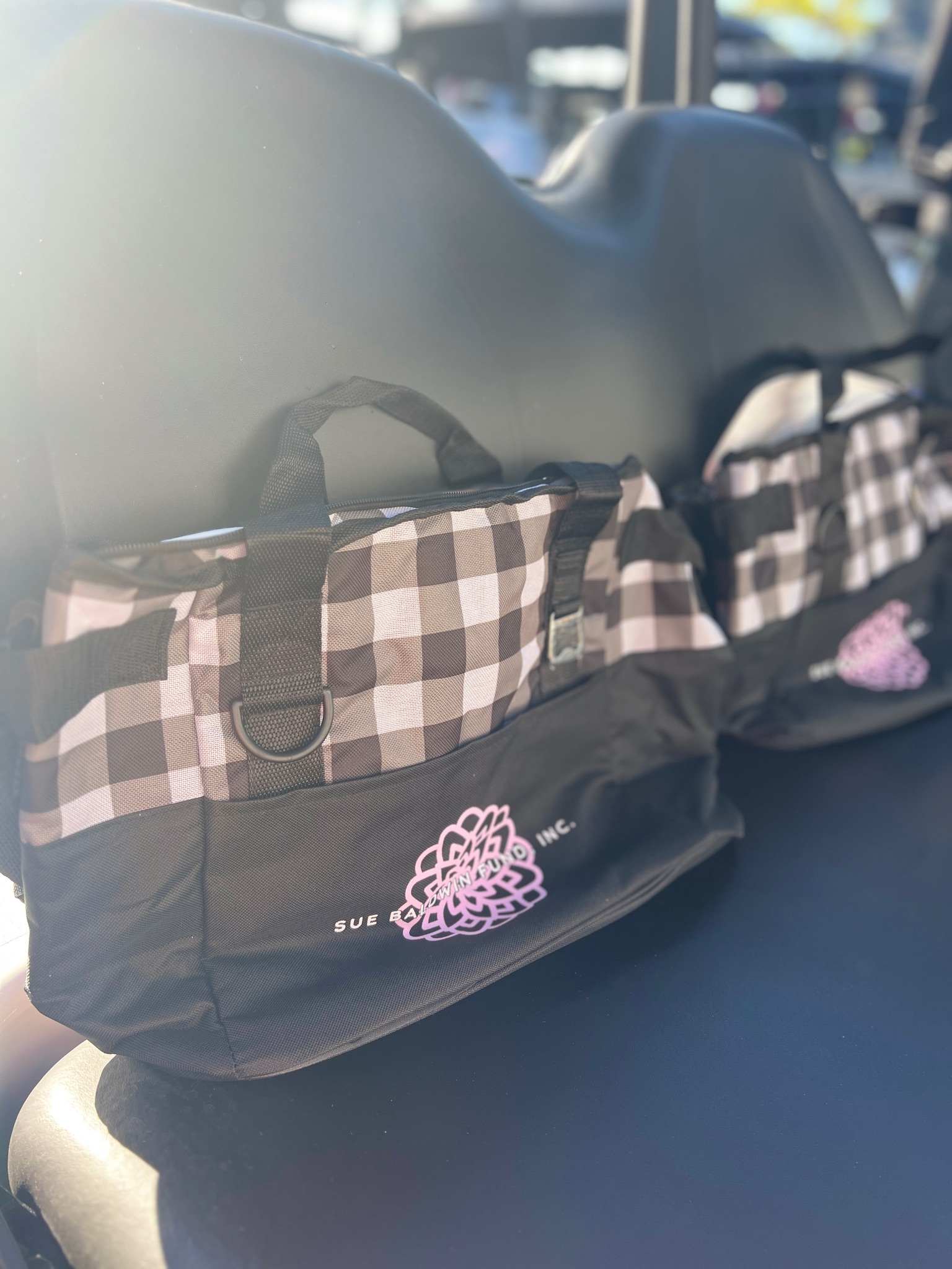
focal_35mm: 26
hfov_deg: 53.1
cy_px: 634
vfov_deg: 67.3
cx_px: 476
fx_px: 953
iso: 50
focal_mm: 5.7
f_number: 1.5
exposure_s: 1/388
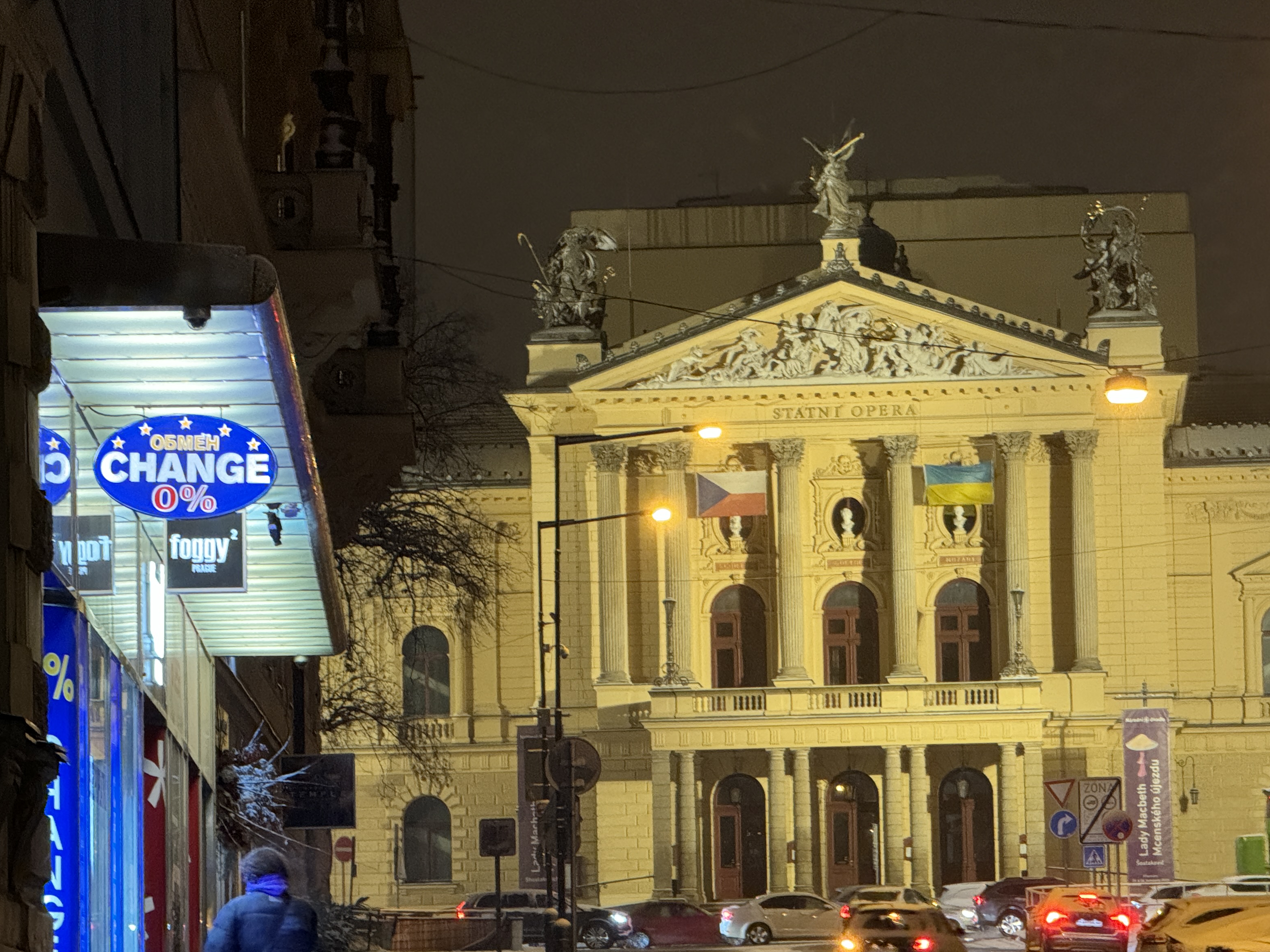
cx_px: 771
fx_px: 5686
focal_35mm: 155
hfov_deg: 12.7
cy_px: 596
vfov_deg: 9.6
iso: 800
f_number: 2.8
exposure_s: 1/33
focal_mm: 15.66
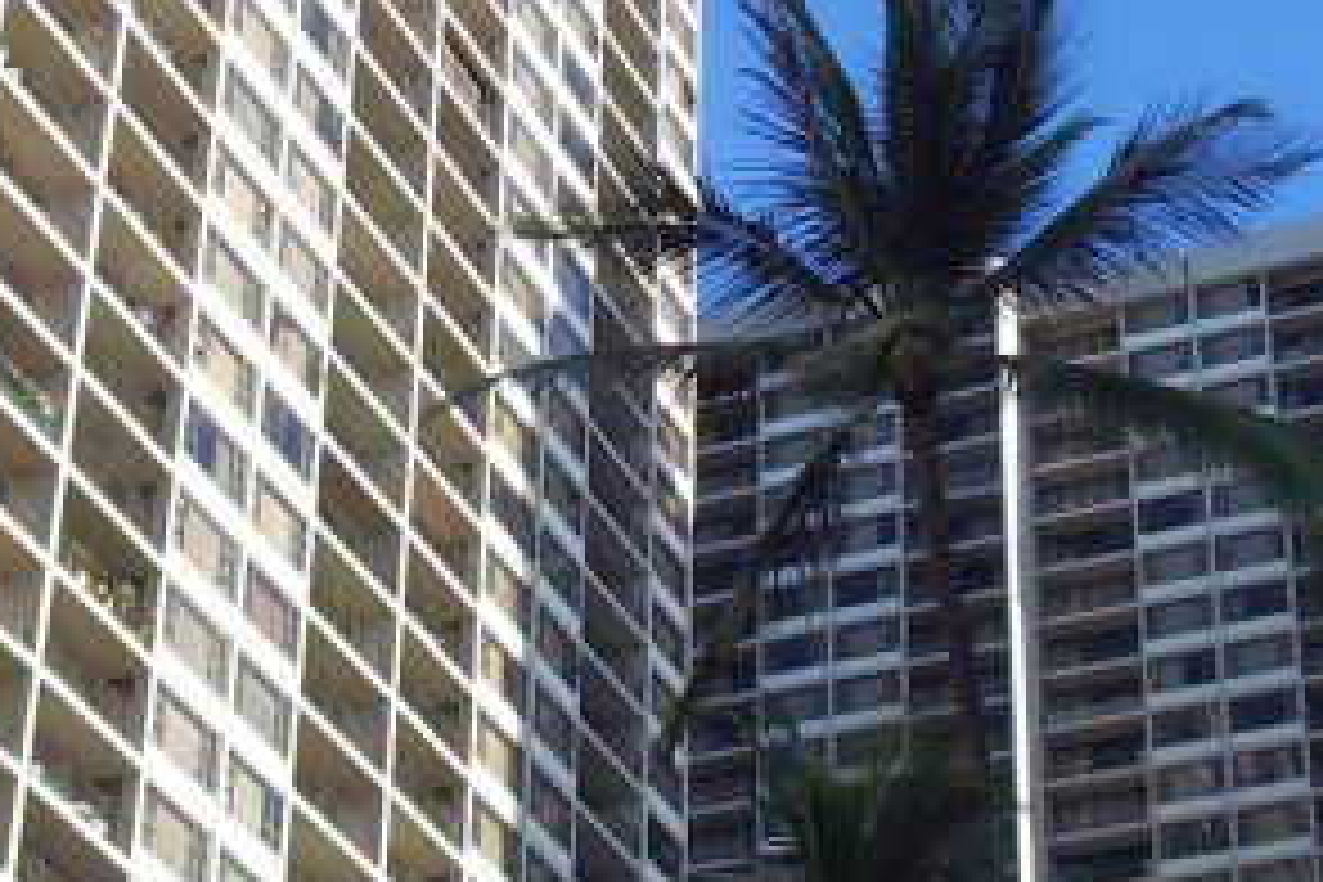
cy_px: 248
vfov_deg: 13.8
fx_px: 3638
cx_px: 572
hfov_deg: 20.6
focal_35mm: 99
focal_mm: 5.8
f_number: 4.3
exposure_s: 1/400
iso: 100
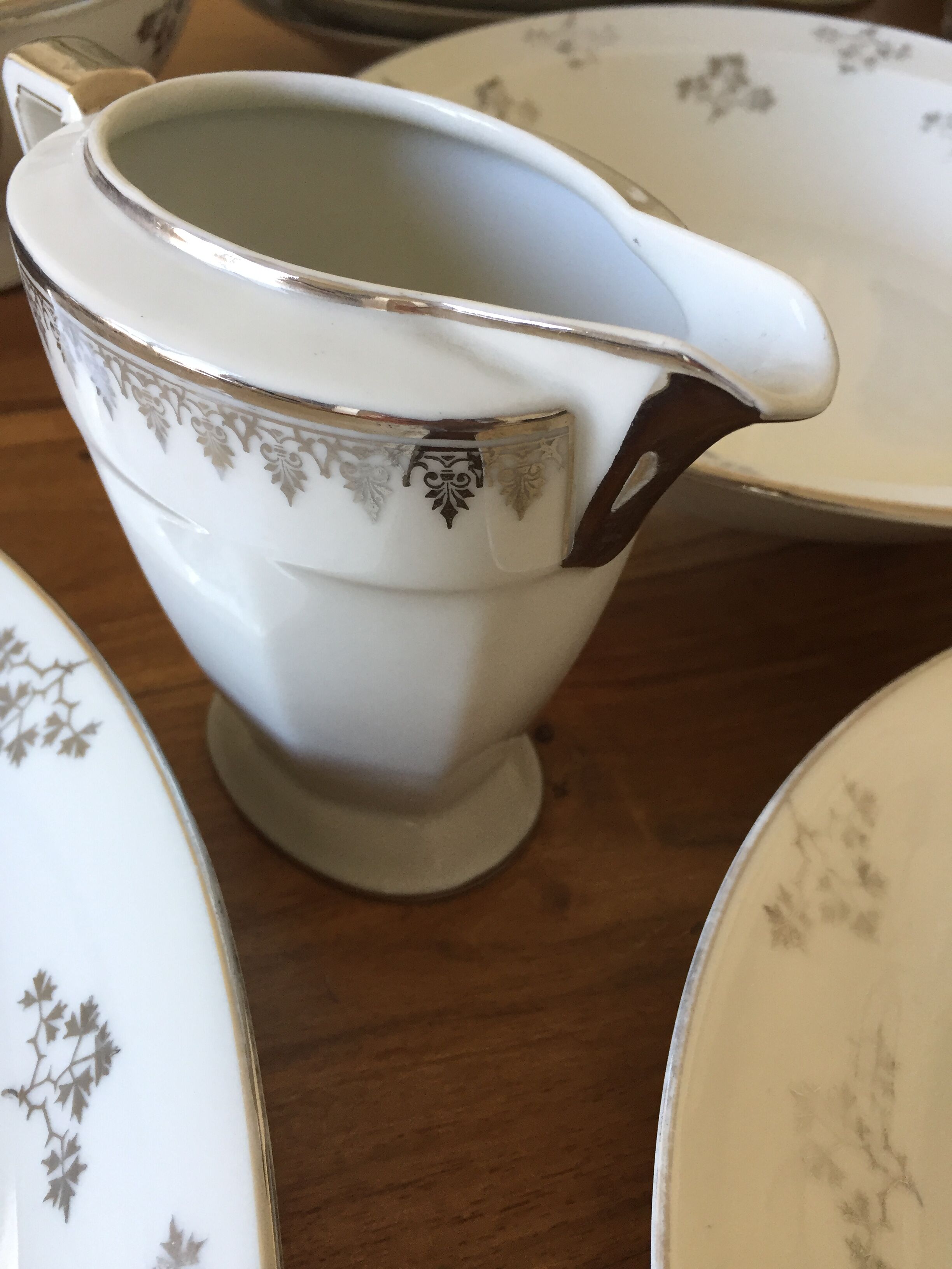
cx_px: 476
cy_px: 634
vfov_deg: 61.7
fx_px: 1063
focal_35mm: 29
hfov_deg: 48.2
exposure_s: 1/33
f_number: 2.2
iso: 50
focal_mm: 4.15
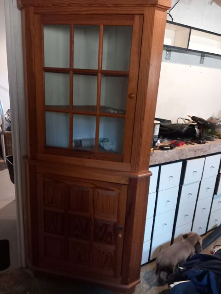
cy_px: 147
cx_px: 110
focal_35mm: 27
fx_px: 230
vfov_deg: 65.3
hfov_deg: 51.4
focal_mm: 4
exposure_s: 1/20
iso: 500
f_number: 1.8
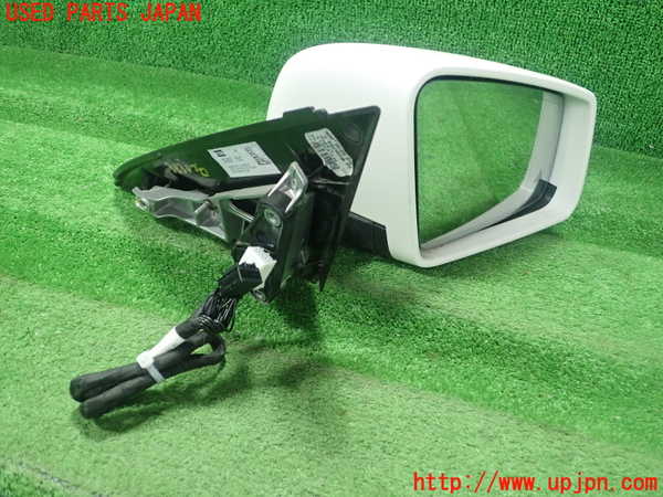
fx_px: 575
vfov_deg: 46.8
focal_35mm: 30
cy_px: 248
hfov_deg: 60.0
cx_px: 332
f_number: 2.3
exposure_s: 1/125
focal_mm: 5.5
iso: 640
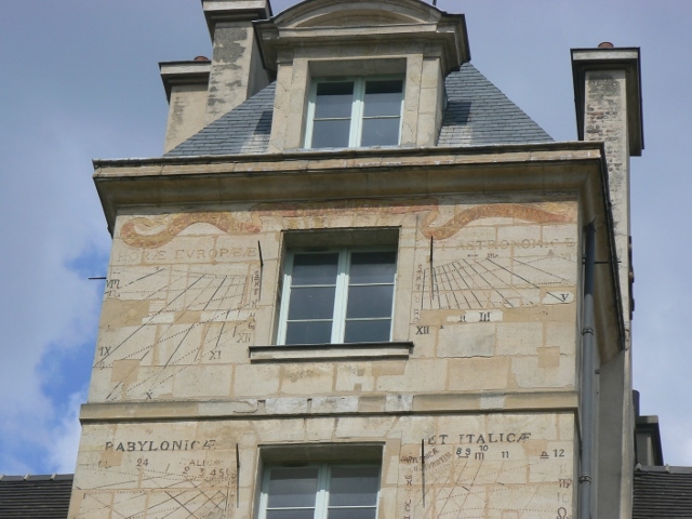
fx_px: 2879
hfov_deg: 13.7
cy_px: 260
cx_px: 346
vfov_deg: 10.3
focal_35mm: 144
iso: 80
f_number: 8
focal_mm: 24.1
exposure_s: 1/400
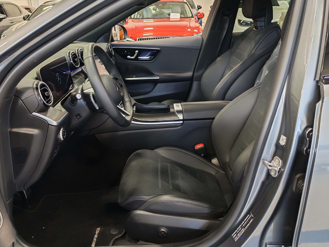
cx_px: 164
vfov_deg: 42.9
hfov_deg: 55.4
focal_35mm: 33
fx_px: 314
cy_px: 124
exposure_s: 1/50
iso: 764
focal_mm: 6.12
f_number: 1.9
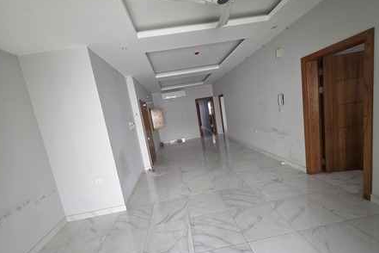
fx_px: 147
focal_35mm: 14
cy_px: 136
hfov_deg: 104.2
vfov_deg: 81.1
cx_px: 185
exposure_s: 1/100
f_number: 1.9
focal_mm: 2.2
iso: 250
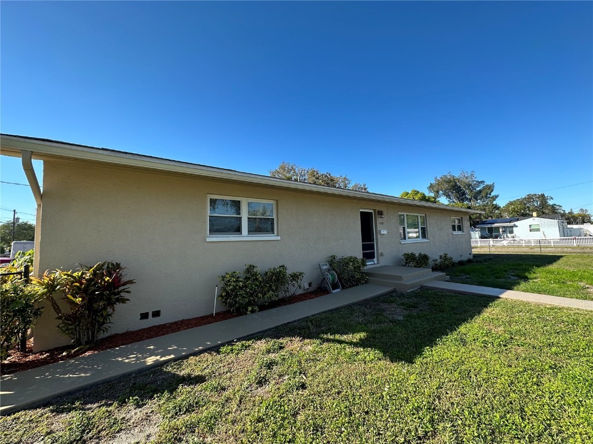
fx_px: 240
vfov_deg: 85.7
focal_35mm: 14
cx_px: 296
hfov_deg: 102.1
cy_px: 222
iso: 40
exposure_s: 1/662
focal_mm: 2.22
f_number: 2.2
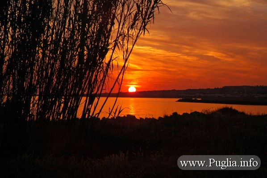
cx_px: 134
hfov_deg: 19.5
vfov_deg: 13.0
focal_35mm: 105
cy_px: 89
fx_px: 778
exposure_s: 1/100
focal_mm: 70
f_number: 9
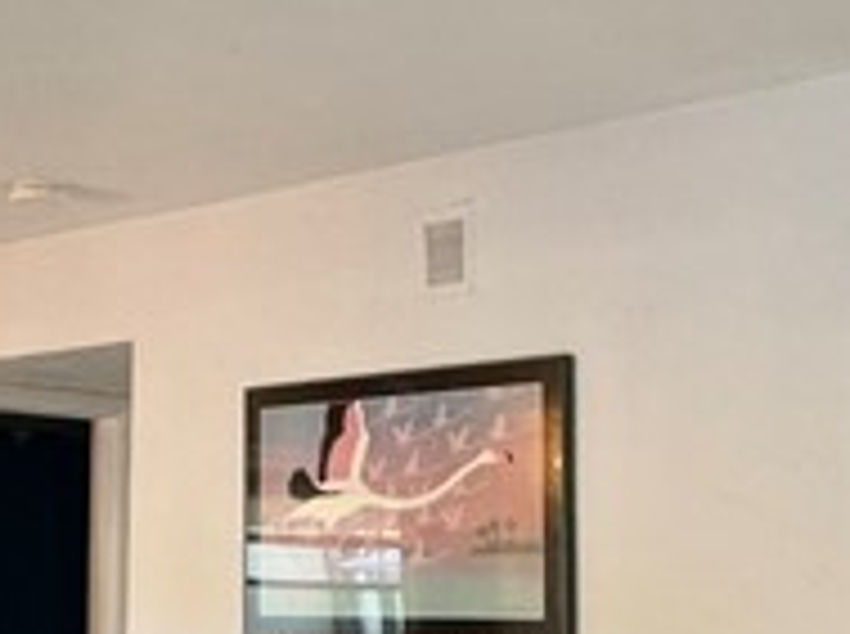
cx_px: 189
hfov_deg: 25.3
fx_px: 1863
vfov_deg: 19.3
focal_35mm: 76
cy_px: 414
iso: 320
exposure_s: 1/60
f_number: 2.2
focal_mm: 2.22
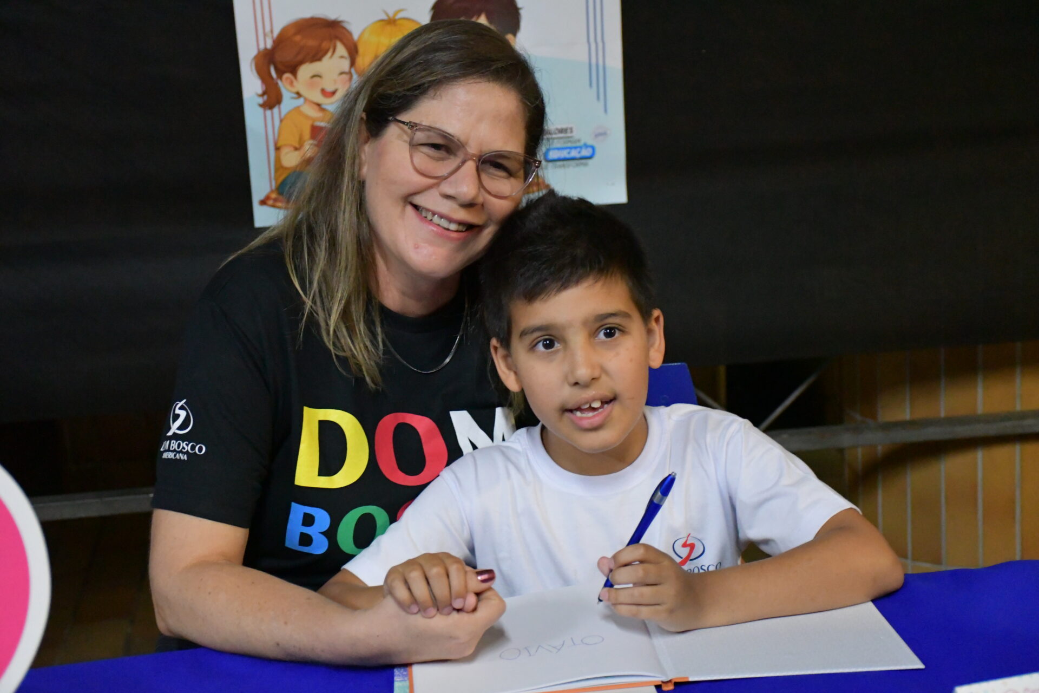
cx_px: 520
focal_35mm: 63
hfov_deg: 31.9
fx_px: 1818
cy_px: 346
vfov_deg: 21.6
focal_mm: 42
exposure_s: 1/60
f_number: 4.5
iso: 9000
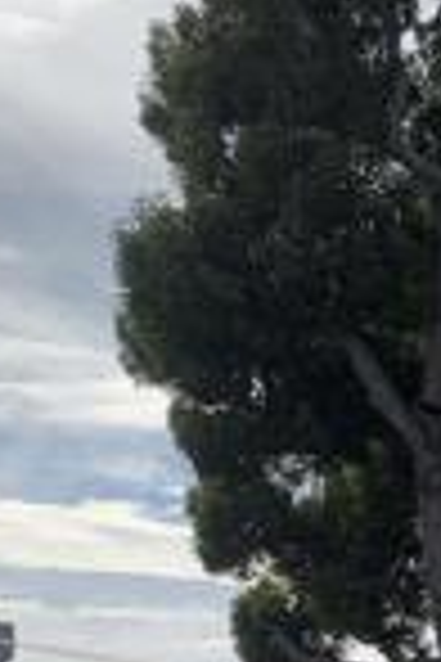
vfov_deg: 15.3
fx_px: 2168
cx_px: 670
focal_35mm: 118
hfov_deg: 11.1
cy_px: 1135
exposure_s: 1/2611
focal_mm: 4.25
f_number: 1.8
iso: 25
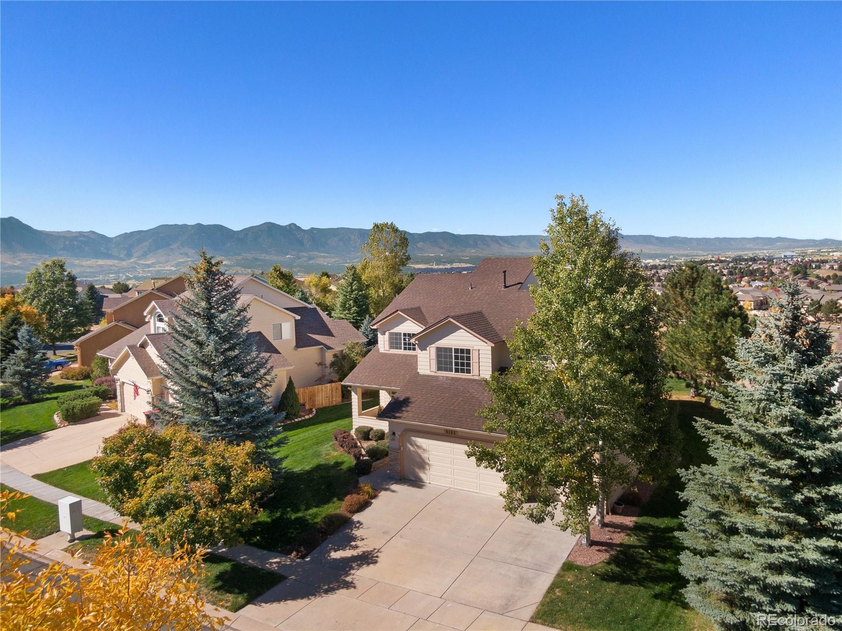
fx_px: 632
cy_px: 316
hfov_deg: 67.3
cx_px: 421
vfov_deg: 53.0
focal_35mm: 26
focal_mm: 4.58
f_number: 2.9
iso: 100
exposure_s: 1/60
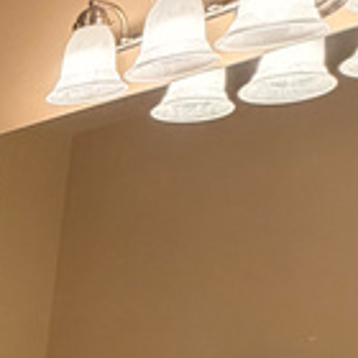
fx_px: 796
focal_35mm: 68
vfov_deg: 22.6
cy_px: 468
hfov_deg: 17.8
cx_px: -358
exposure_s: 1/120
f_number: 2.2
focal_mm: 2.22
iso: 320
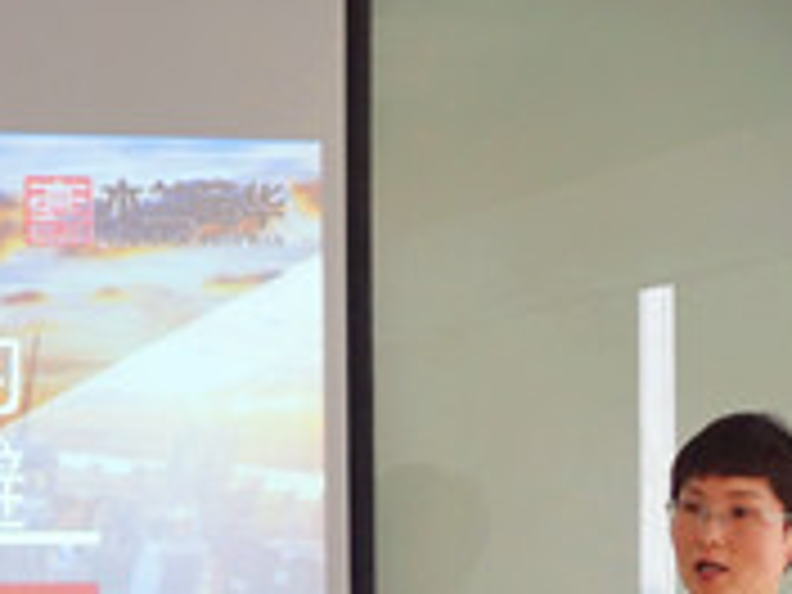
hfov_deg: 10.0
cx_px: 342
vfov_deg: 7.4
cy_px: 711
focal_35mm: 198
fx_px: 4530
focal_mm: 19.98
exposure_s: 1/60
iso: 400
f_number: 3.5
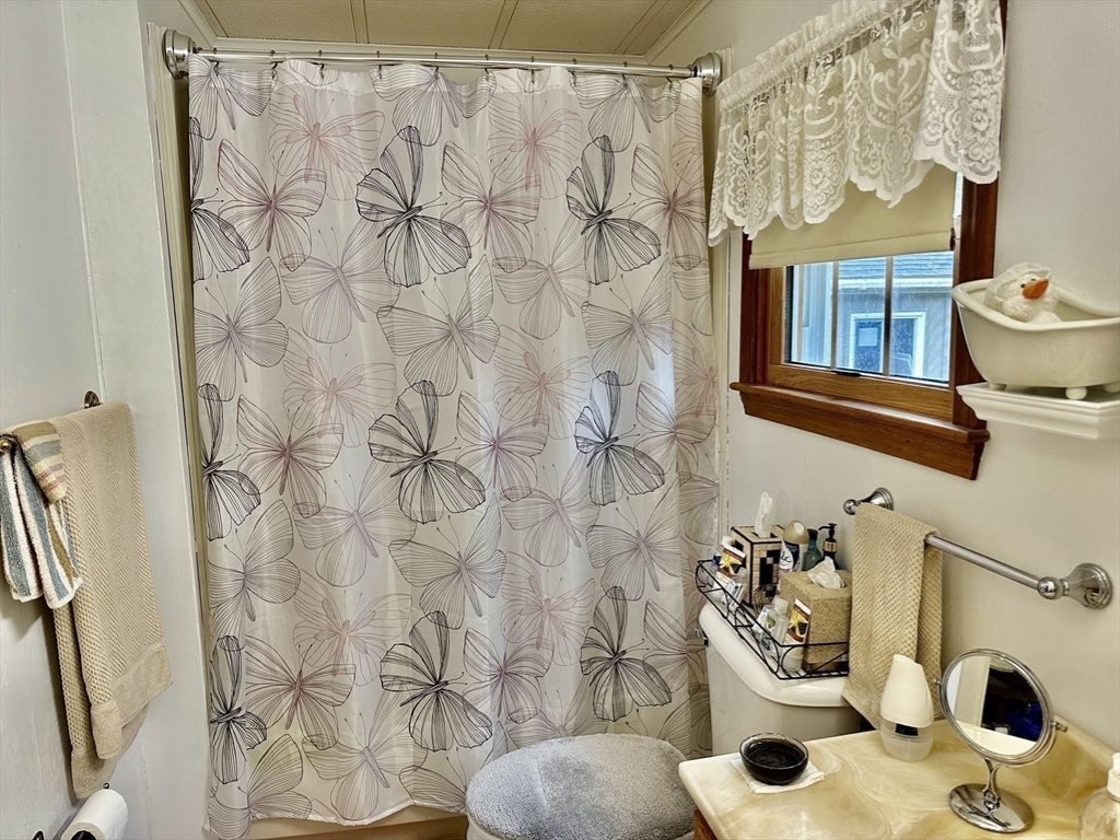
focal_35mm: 24
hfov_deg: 71.6
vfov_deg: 56.8
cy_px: 420
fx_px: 777
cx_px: 560
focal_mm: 6.86
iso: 200
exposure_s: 1/120
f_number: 1.78
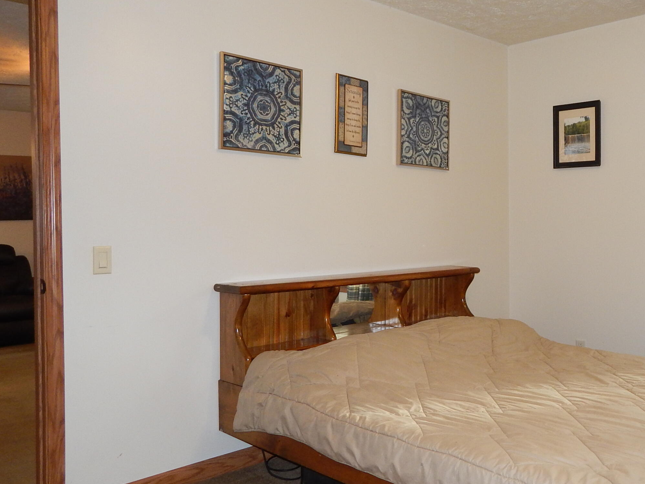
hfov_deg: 54.1
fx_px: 615
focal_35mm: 33
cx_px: 438
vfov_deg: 42.9
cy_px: 230
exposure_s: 1/30
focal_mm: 4
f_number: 3
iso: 200
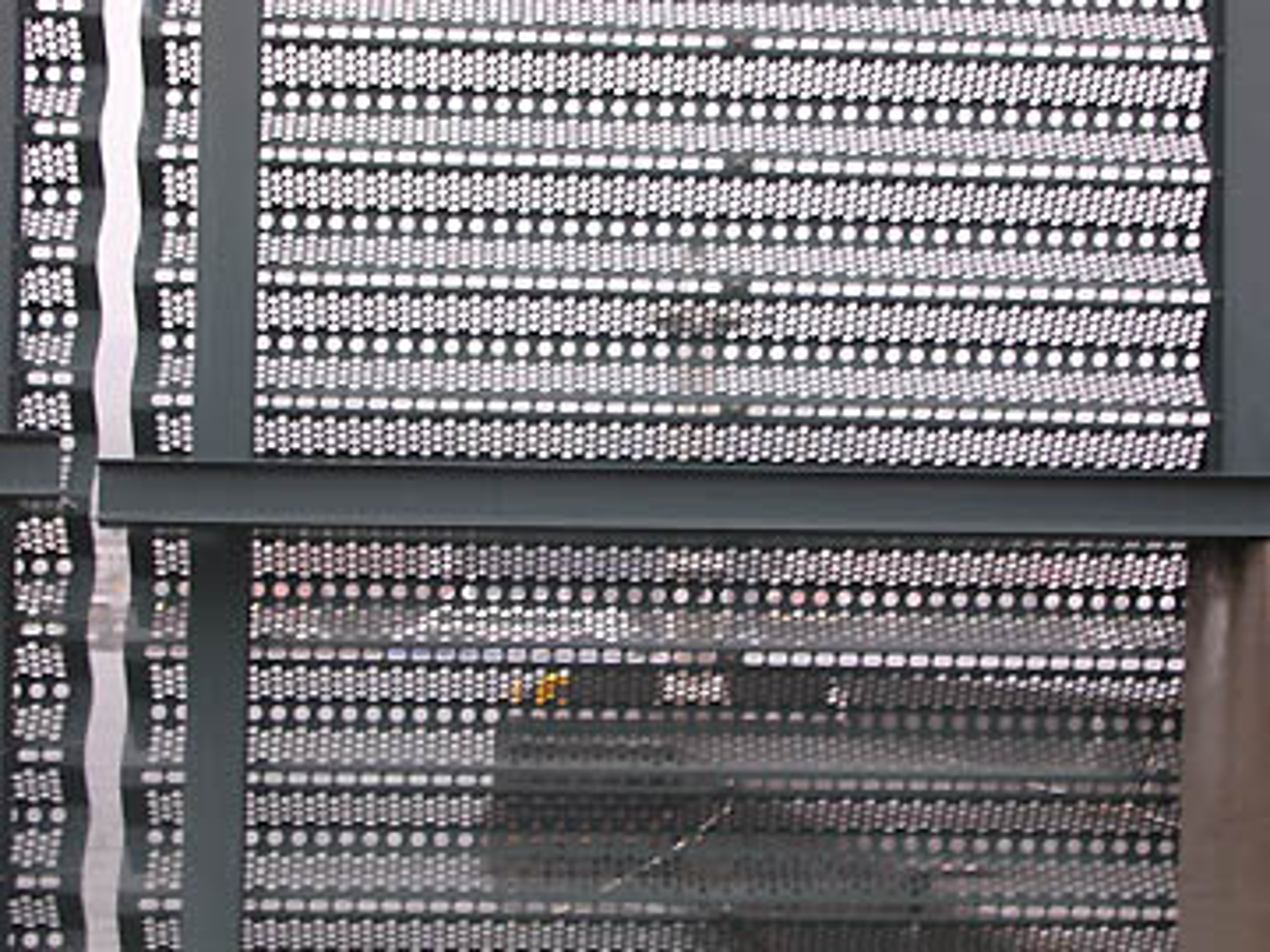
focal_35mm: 72
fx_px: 2642
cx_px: 635
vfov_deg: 20.4
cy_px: 476
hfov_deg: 27.0
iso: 100
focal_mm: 10.9
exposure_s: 1/4.2
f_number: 3.7
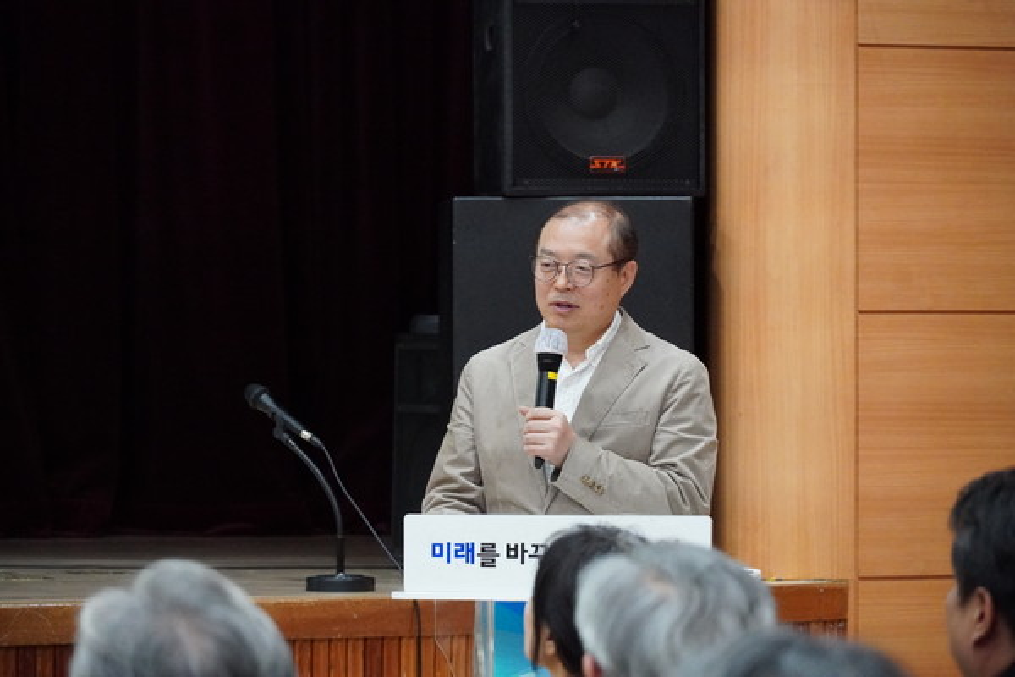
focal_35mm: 202
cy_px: 338
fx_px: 5709
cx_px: 508
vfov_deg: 6.8
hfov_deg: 10.2
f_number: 6.3
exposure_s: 1/80
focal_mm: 135
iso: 8000
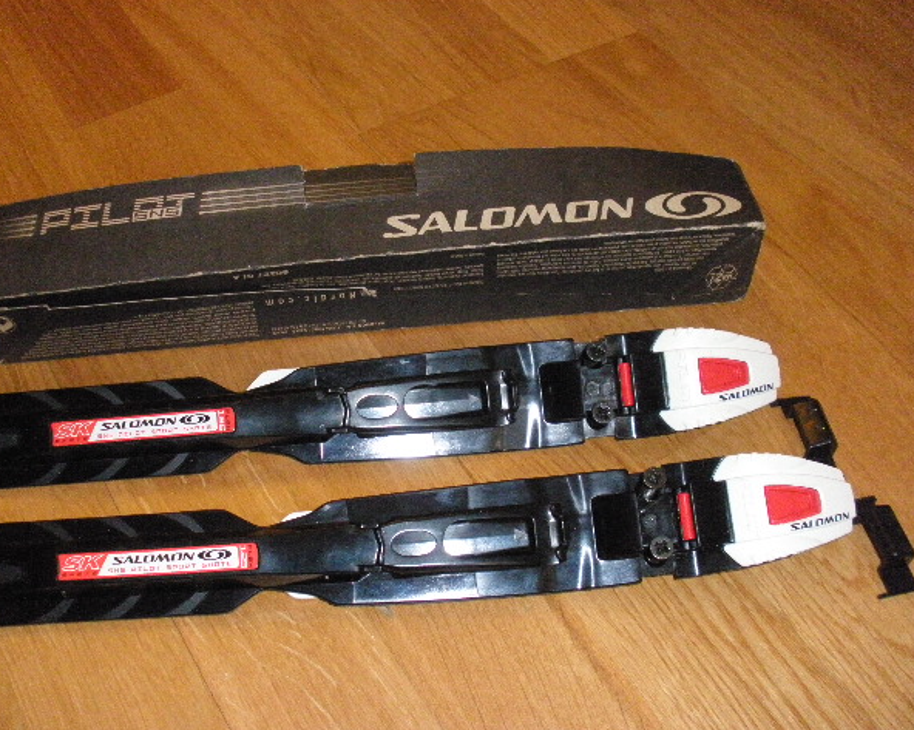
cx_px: 425
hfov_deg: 47.9
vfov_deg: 39.1
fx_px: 1027
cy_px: 363
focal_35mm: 38
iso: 800
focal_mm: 6.3
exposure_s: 1/125
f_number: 3.5
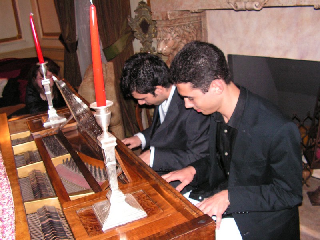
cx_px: 160
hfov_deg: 51.4
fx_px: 333
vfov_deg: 39.7
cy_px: 120
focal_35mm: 36
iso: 200
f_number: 3.2
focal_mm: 6
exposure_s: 1/40
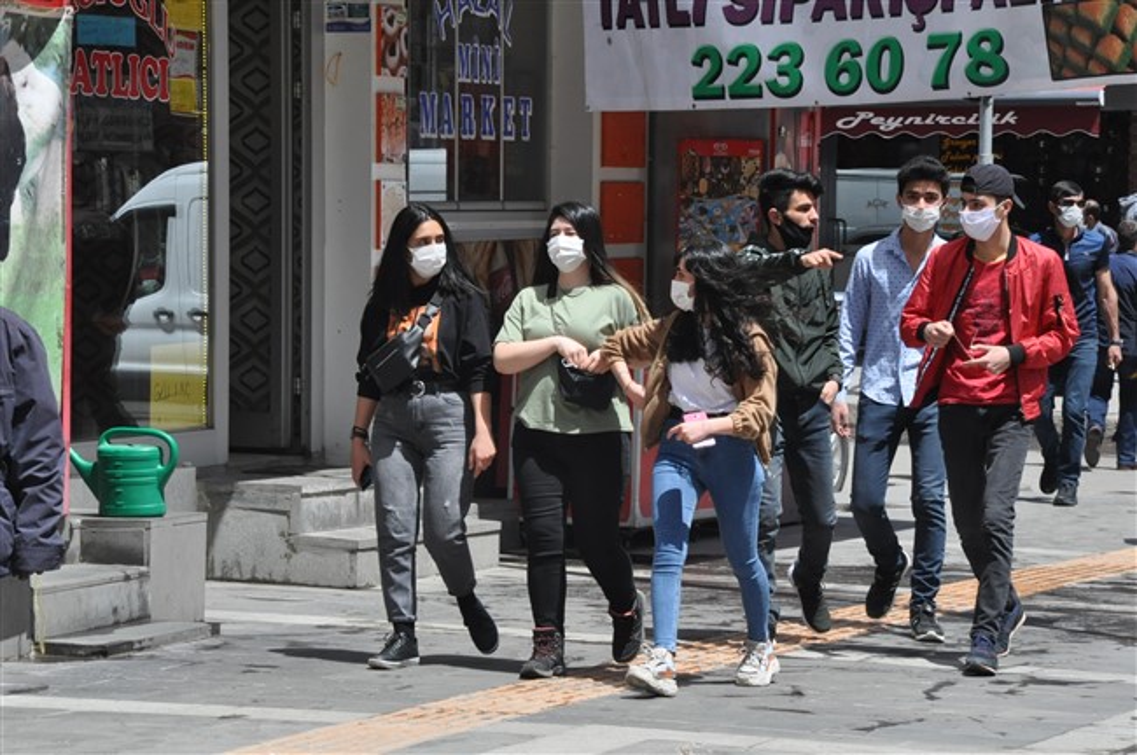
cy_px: 378
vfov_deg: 8.7
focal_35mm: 158
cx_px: 568
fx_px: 4969
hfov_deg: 13.1
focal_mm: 105
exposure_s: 1/640
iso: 1000
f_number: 13
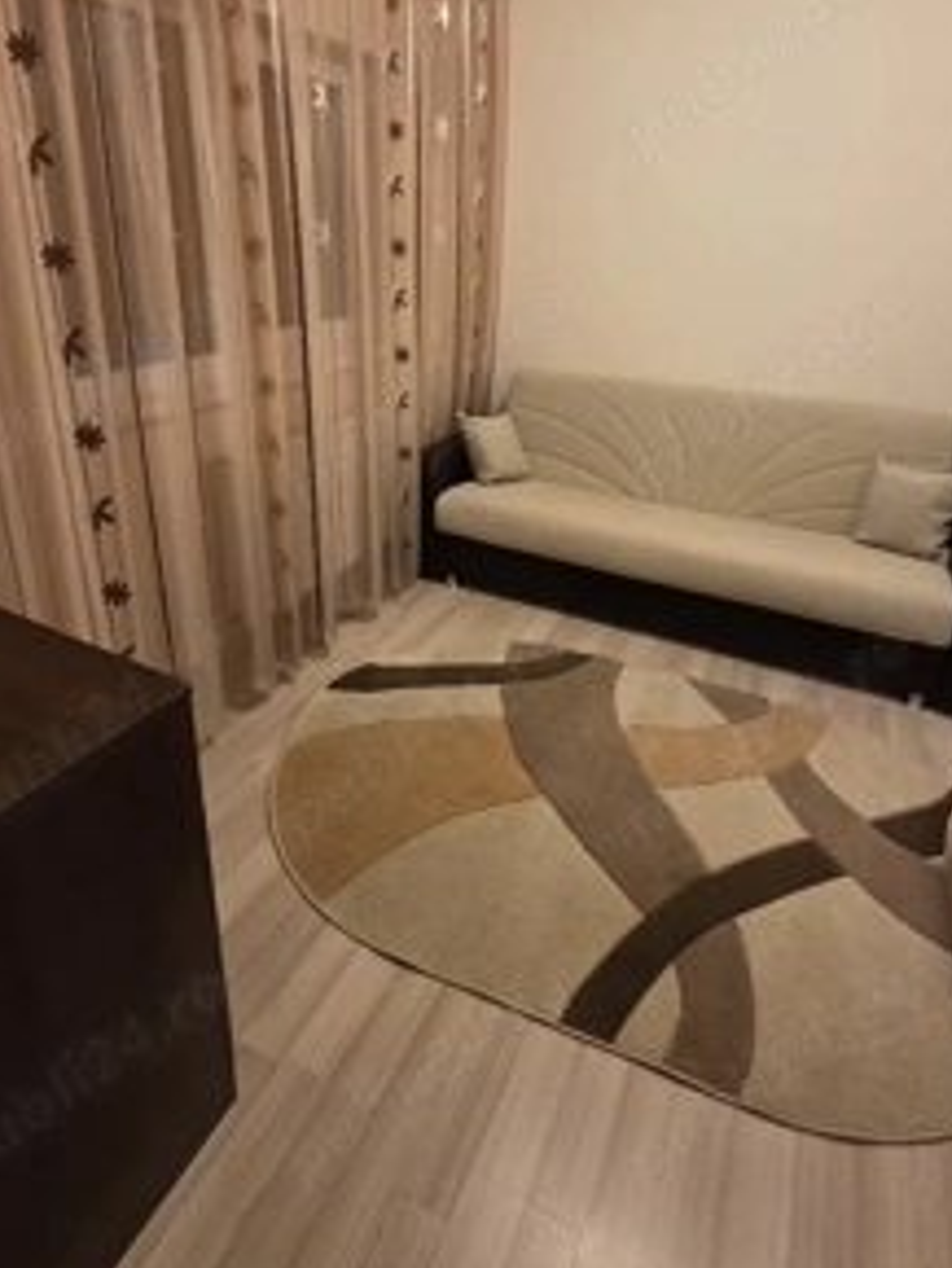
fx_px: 660
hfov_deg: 71.5
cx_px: 513
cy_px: 443
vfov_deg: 85.2
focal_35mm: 18
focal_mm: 2.2
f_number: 2.2
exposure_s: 1/50.3
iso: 320
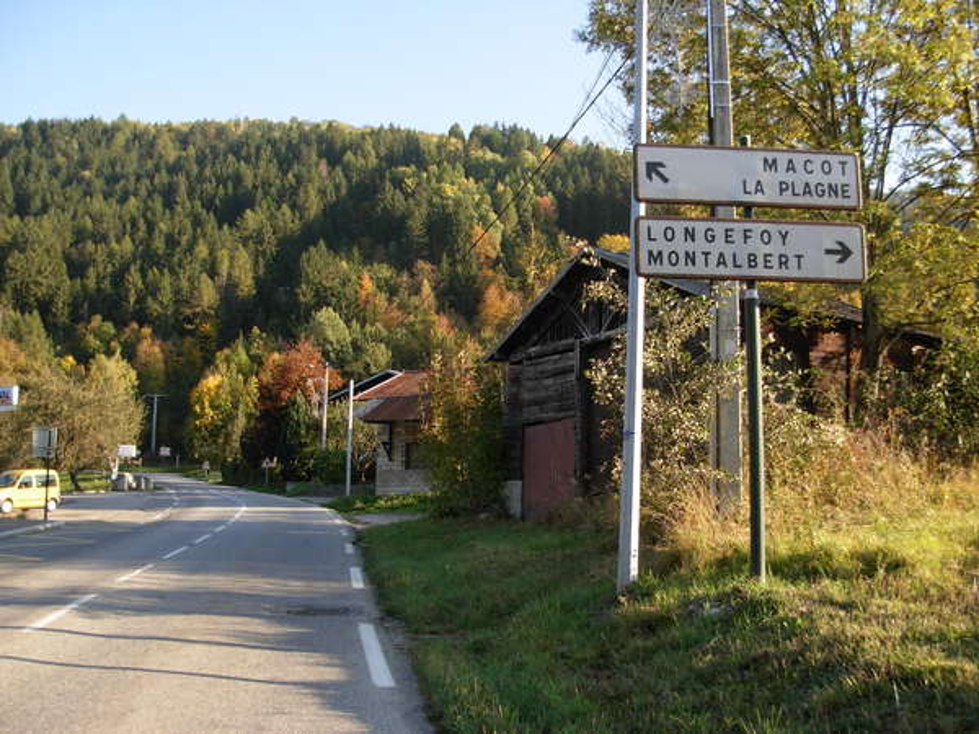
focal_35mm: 38
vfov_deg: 37.7
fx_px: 1075
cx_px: 490
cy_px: 367
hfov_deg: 49.0
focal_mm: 6.3
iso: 79
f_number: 2.9
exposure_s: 1/242
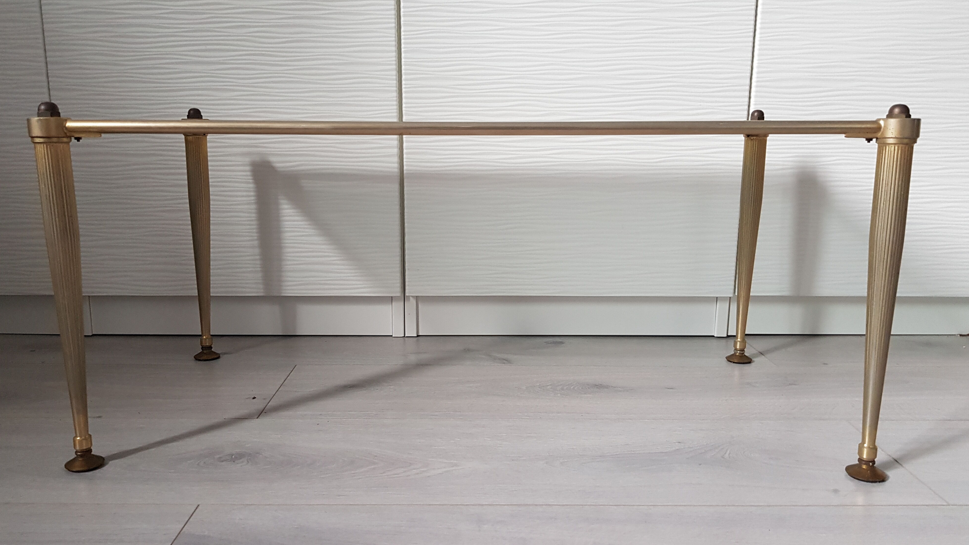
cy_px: 272
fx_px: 745
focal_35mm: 29
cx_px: 478
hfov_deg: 66.1
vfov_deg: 40.2
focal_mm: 4.3
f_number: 1.7
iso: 160
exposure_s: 1/33
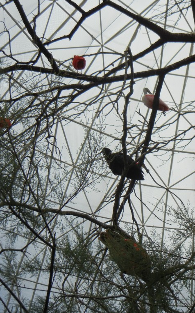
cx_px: 187
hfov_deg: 15.3
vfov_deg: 24.6
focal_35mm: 84
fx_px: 715
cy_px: 156
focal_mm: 10.6
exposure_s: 1/406
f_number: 8
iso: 160
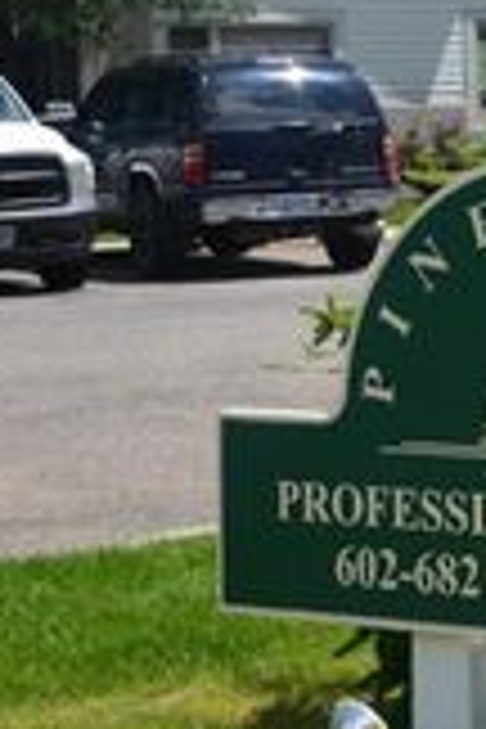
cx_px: 950
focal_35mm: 139
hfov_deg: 9.3
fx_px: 2815
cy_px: 137
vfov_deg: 14.7
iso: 100
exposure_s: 1/250
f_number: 8
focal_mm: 30
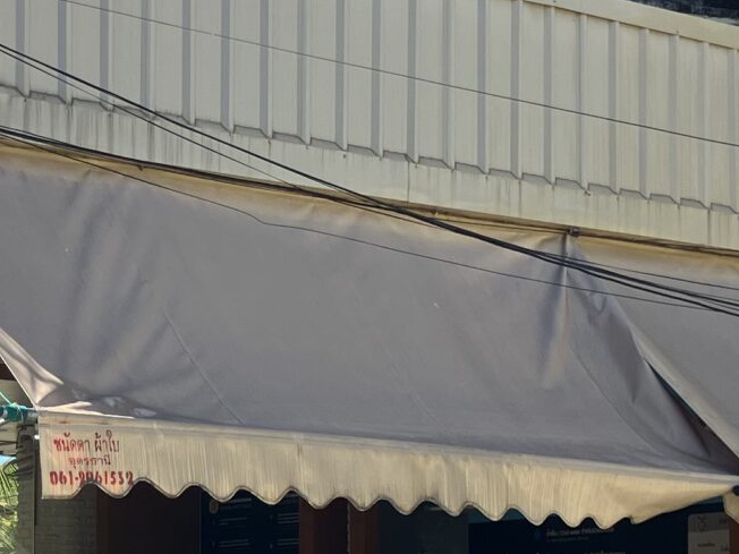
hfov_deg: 17.6
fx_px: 2348
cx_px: 83
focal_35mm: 110
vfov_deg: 13.3
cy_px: 525
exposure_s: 1/615
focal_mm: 3.99
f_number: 1.8
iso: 32
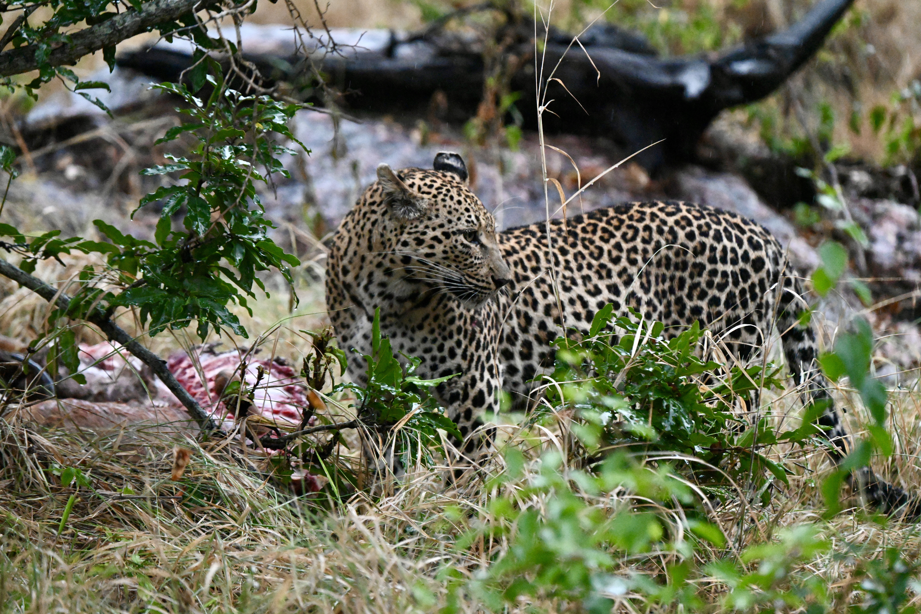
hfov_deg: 6.1
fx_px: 8698
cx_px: 460
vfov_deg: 4.0
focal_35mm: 340
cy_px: 307
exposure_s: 1/400
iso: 12800
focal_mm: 340
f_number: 5.6
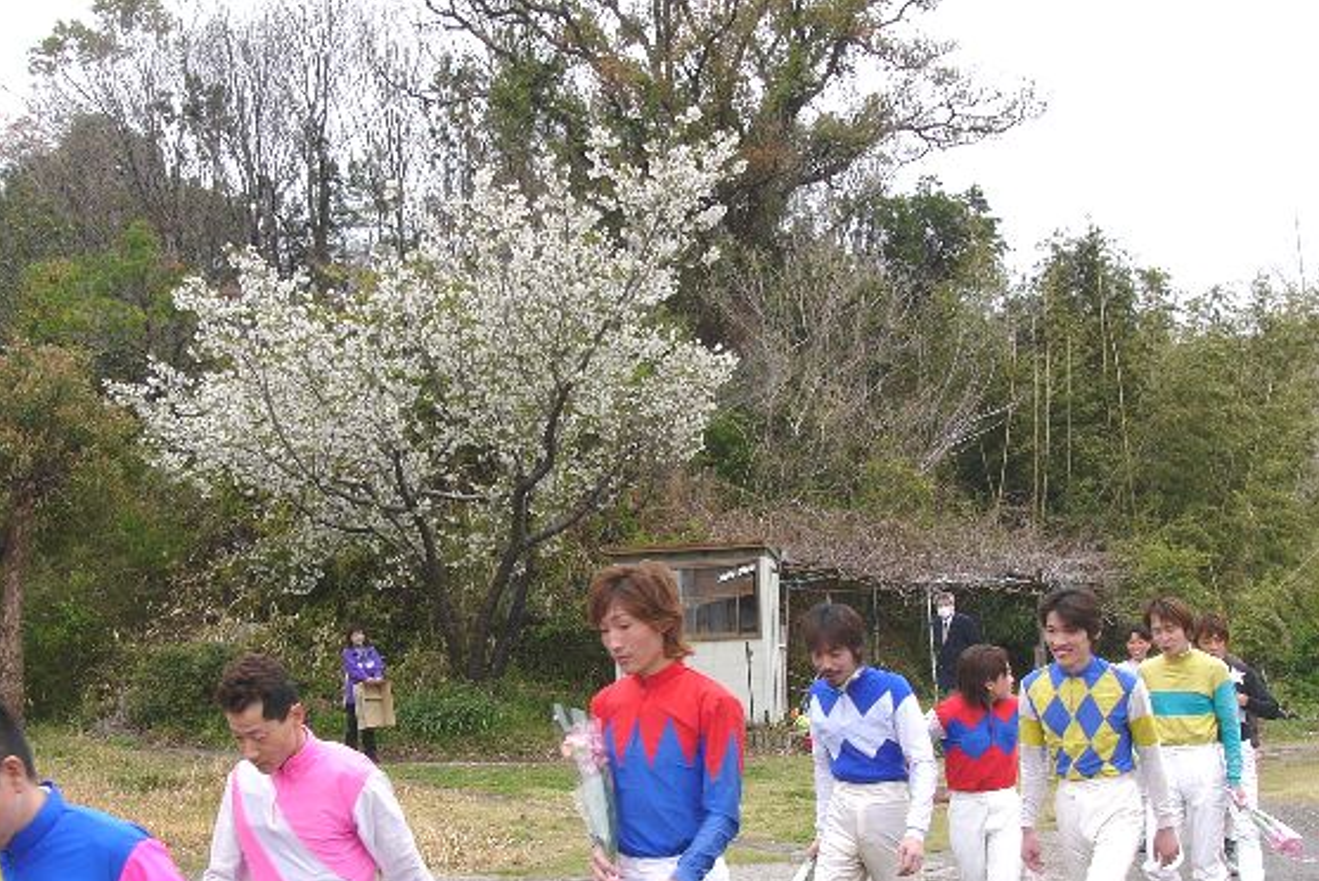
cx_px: 601
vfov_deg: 31.1
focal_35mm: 43
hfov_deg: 45.4
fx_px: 1576
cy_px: 528
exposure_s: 1/125
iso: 50
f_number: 4
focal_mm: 6
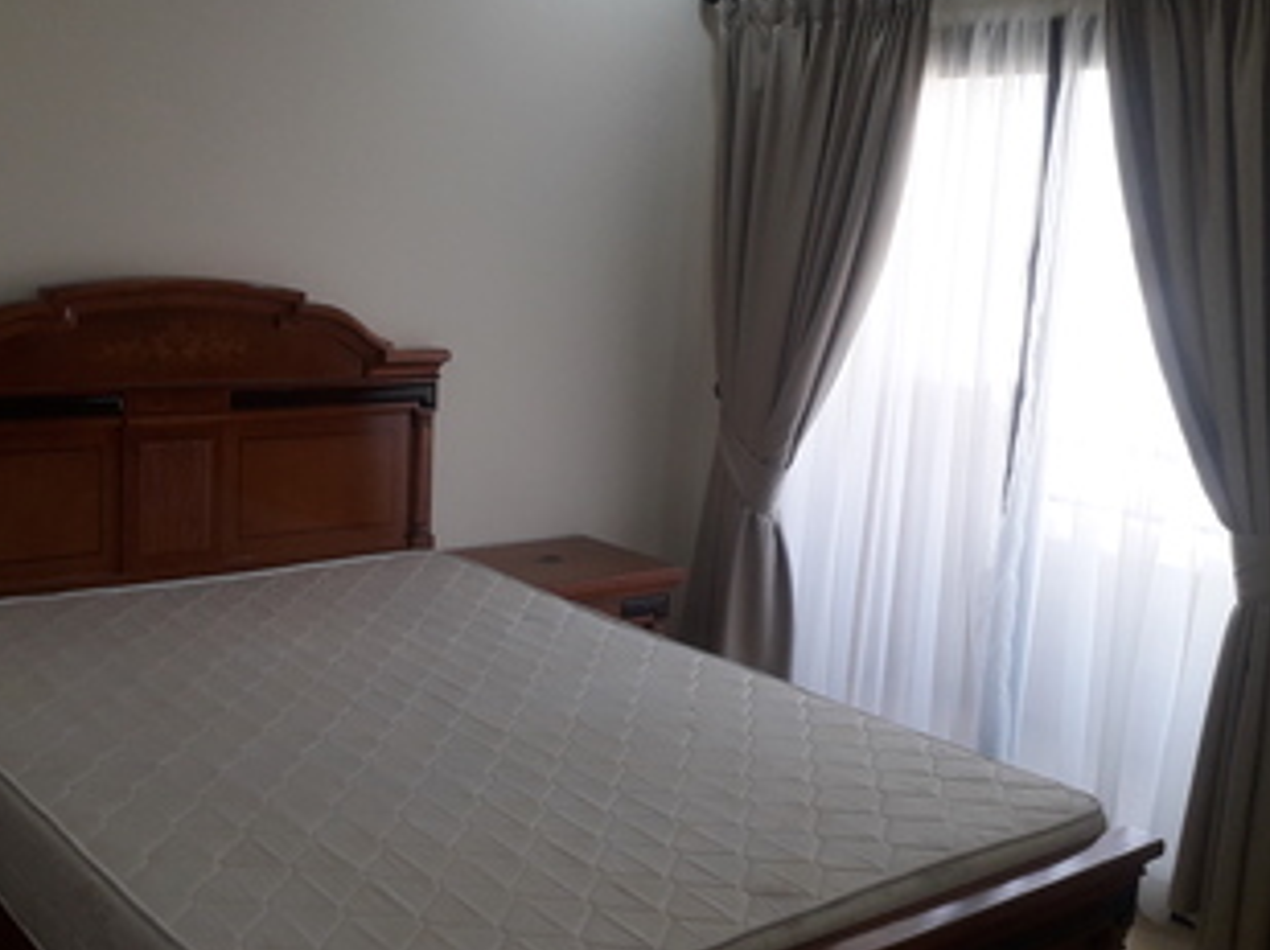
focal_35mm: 40
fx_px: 1466
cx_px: 479
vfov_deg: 35.9
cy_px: 450
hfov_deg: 46.4
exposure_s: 1/100
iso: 80
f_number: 1.9
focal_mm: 3.6
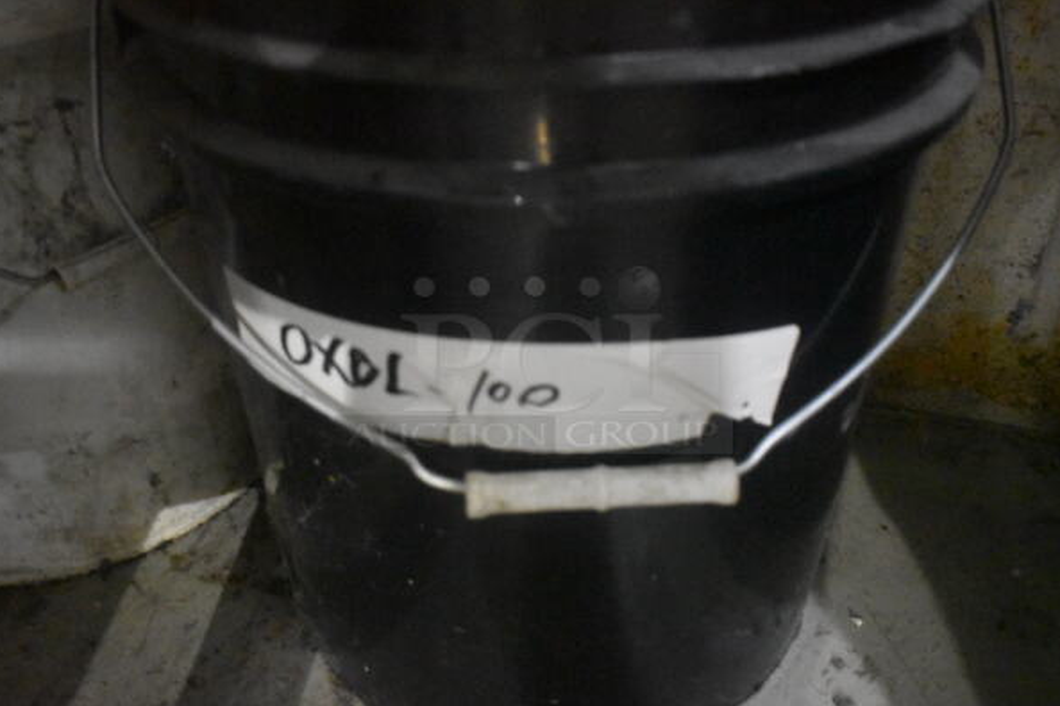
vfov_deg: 38.9
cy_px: 359
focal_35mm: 34
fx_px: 1001
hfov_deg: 55.8
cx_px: 534
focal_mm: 22
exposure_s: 1/25
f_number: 3.8
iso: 12800
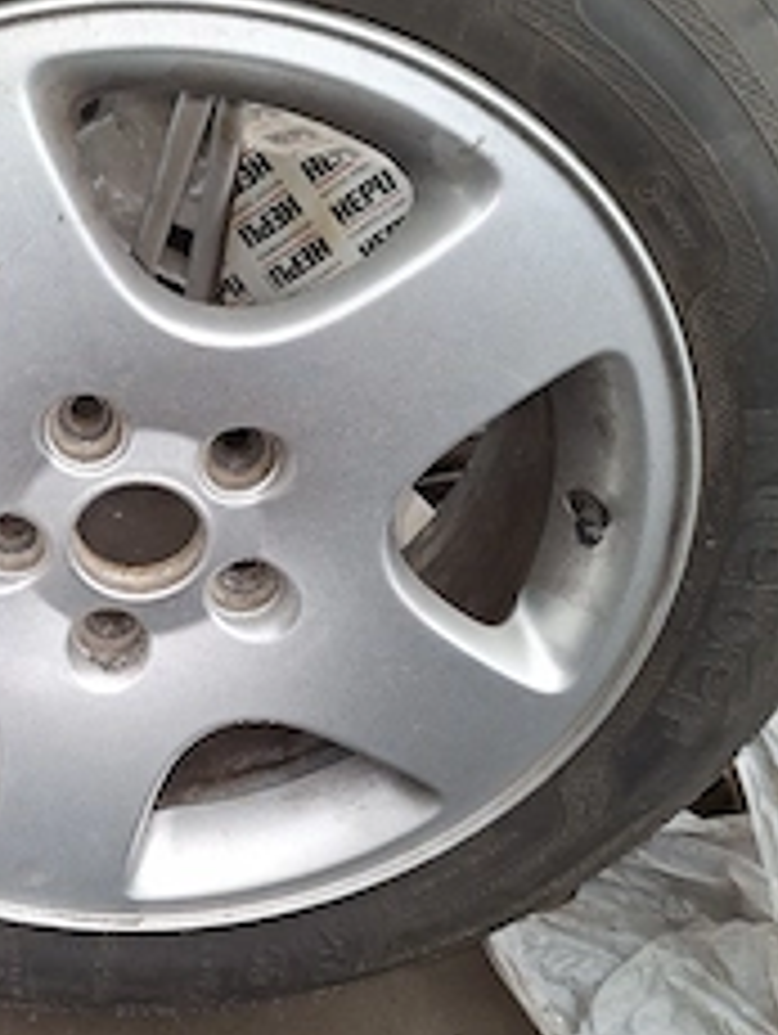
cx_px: 135
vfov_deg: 46.6
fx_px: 1196
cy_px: 590
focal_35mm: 40
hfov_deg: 34.7
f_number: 1.8
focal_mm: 5.54
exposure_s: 1/100
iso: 50
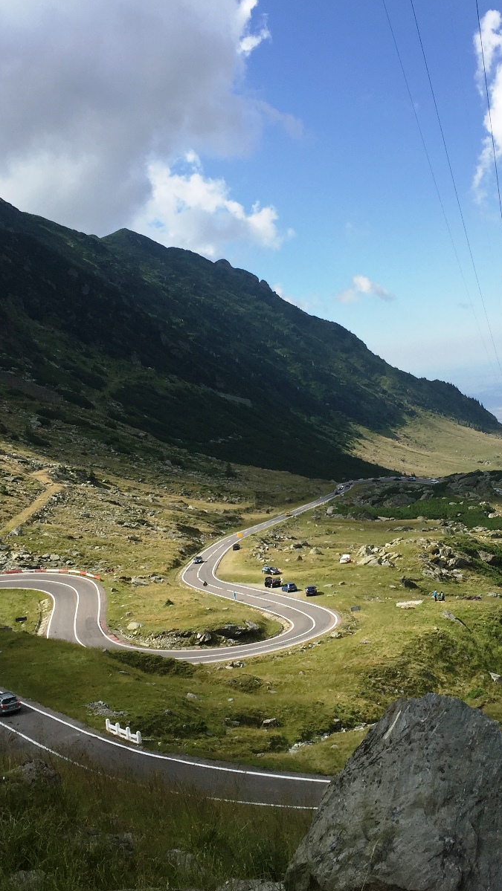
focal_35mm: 43
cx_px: 297
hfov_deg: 27.7
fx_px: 1017
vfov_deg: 47.3
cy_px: 439
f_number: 2.2
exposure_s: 1/1799
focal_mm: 4.15
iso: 32
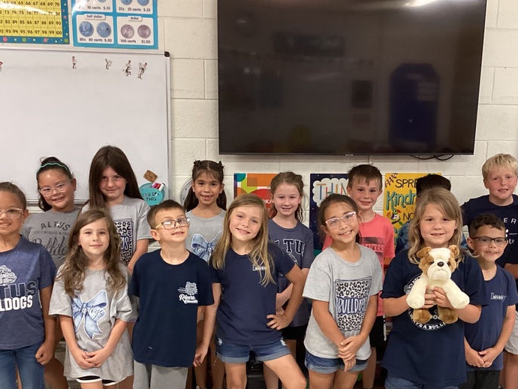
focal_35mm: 46
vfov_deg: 31.1
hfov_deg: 41.2
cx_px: 279
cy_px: 280
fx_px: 689
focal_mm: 3.3
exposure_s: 1/60
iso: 320
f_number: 2.4
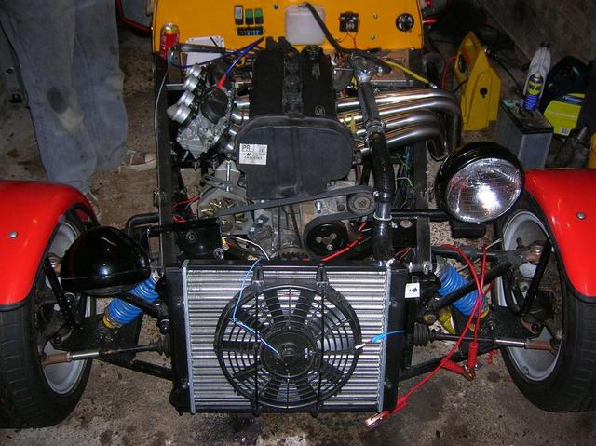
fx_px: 585
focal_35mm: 34
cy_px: 223
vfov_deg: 41.7
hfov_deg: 54.0
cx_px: 298
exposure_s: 1/60.1
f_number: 2.9
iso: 77
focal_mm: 5.7
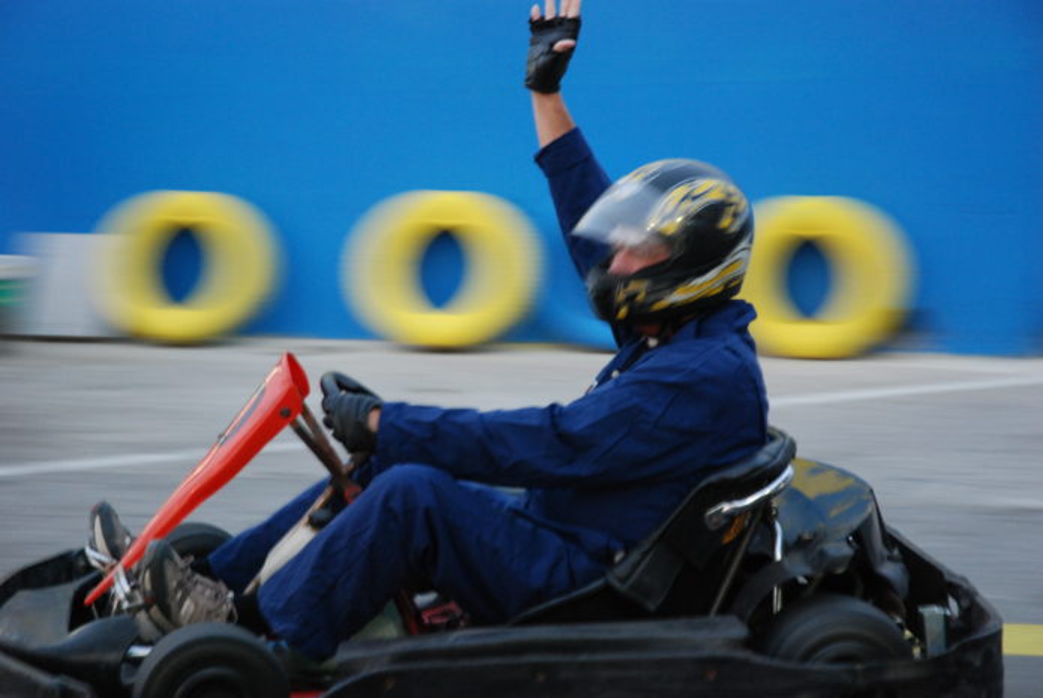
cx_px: 522
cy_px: 349
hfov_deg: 22.6
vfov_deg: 15.2
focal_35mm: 90
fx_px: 2611
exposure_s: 1/25
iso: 800
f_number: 4.5
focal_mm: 60
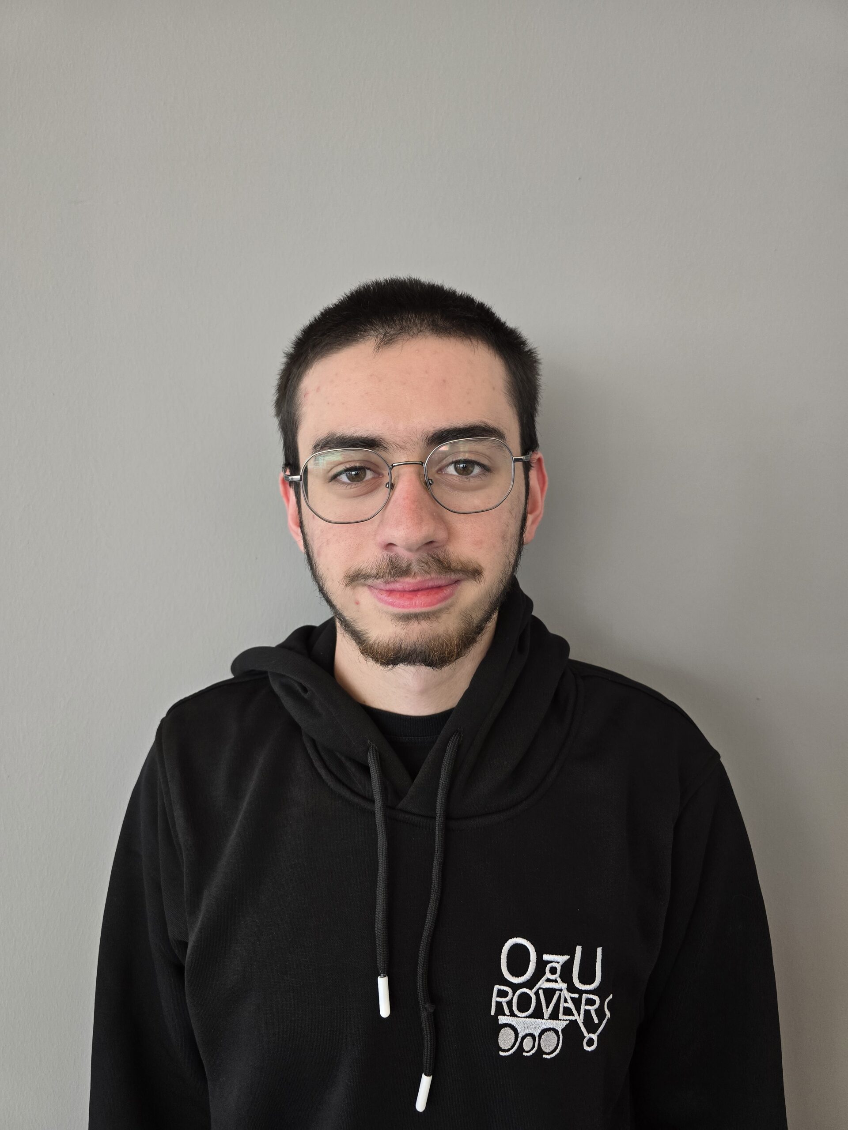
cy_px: 565
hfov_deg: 58.9
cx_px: 424
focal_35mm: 23
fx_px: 751
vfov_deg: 73.9
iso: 200
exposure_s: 1/180
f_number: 1.7
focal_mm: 6.3
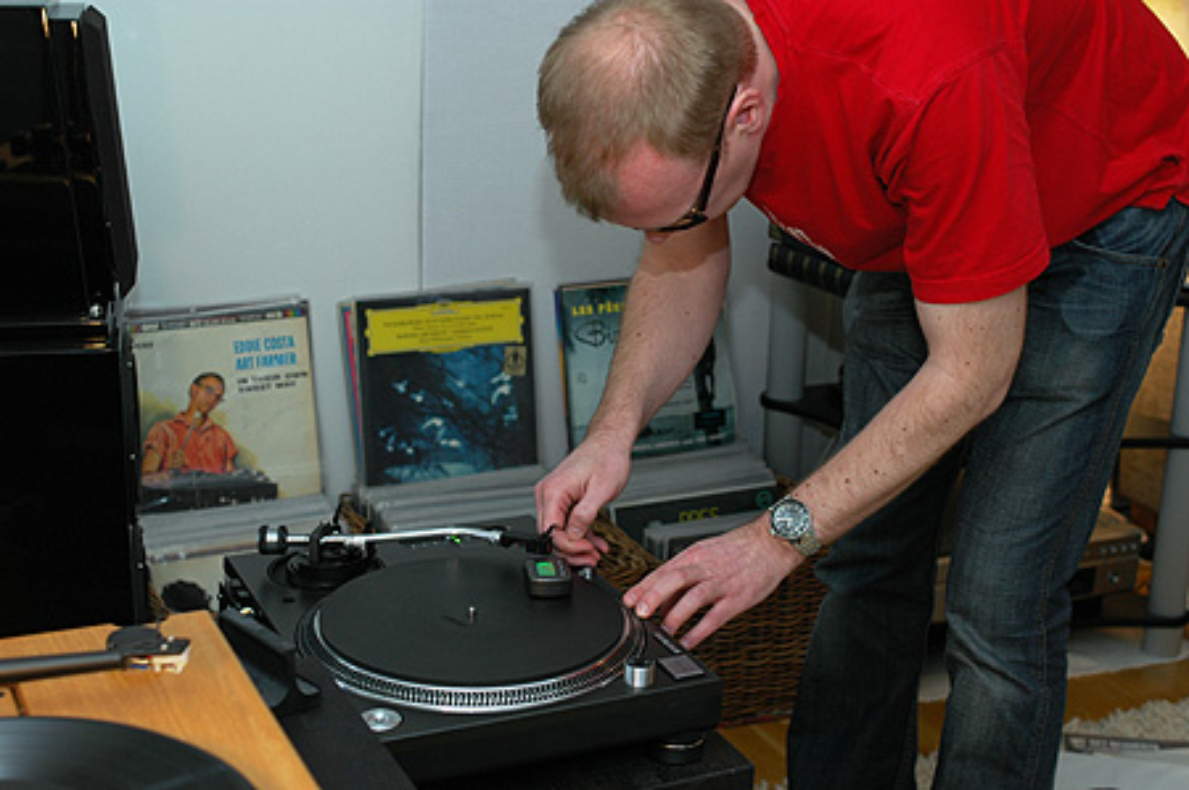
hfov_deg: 37.9
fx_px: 1732
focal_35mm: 52
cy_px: 395
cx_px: 594
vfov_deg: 25.7
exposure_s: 1/30
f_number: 4
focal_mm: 35
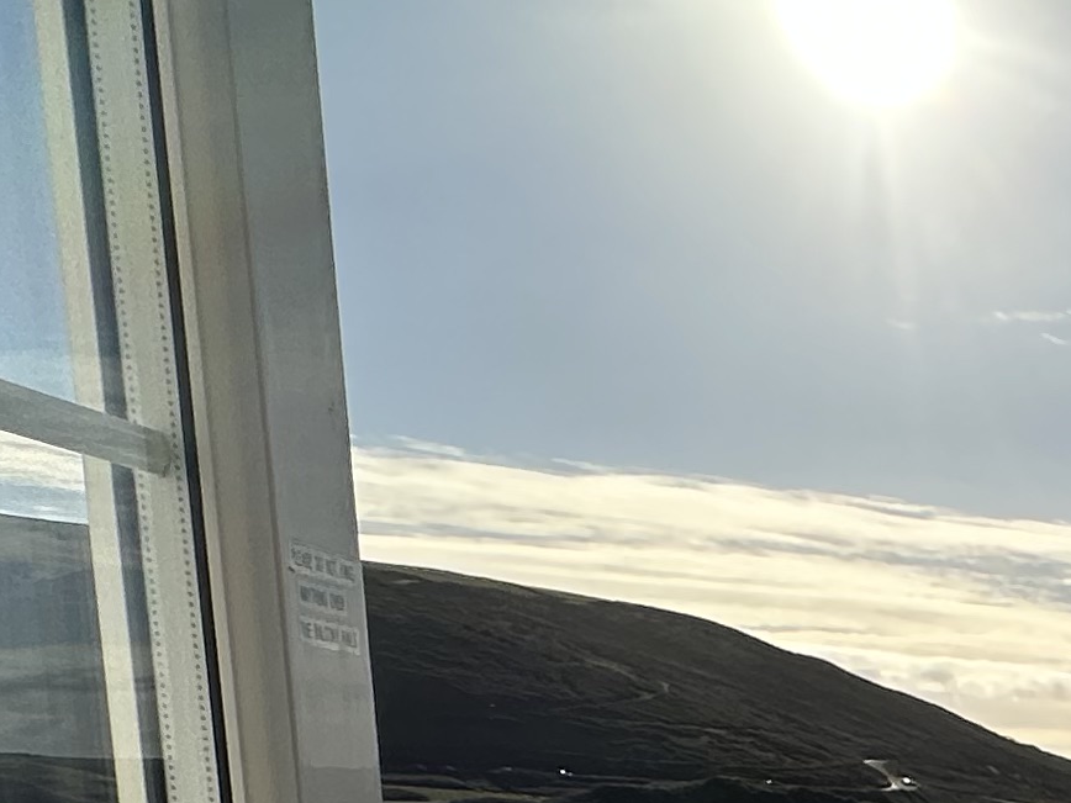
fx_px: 2011
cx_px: 1848
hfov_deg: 21.5
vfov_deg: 19.9
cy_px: 1164
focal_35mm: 65
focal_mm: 2.22
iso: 50
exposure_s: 1/4831
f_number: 2.2
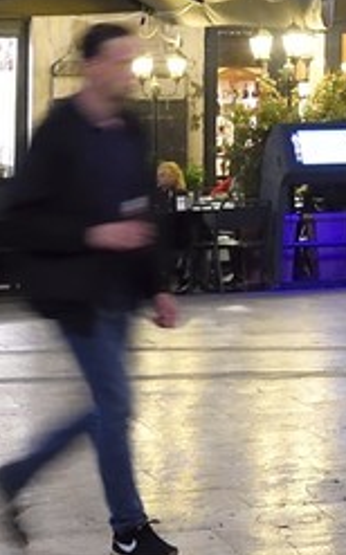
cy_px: 29
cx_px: 1397
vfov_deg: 11.2
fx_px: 2796
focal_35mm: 185
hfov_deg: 5.9
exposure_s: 1/13
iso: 1600
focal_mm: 28
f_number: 5.6
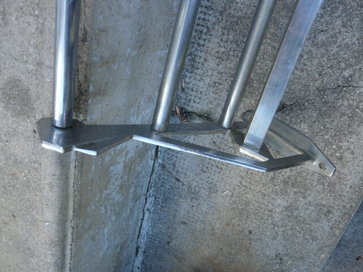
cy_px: 136
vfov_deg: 49.7
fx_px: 294
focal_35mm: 28
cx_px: 182
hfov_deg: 63.4
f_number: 2.8
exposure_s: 1/80
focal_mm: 4.6
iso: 100
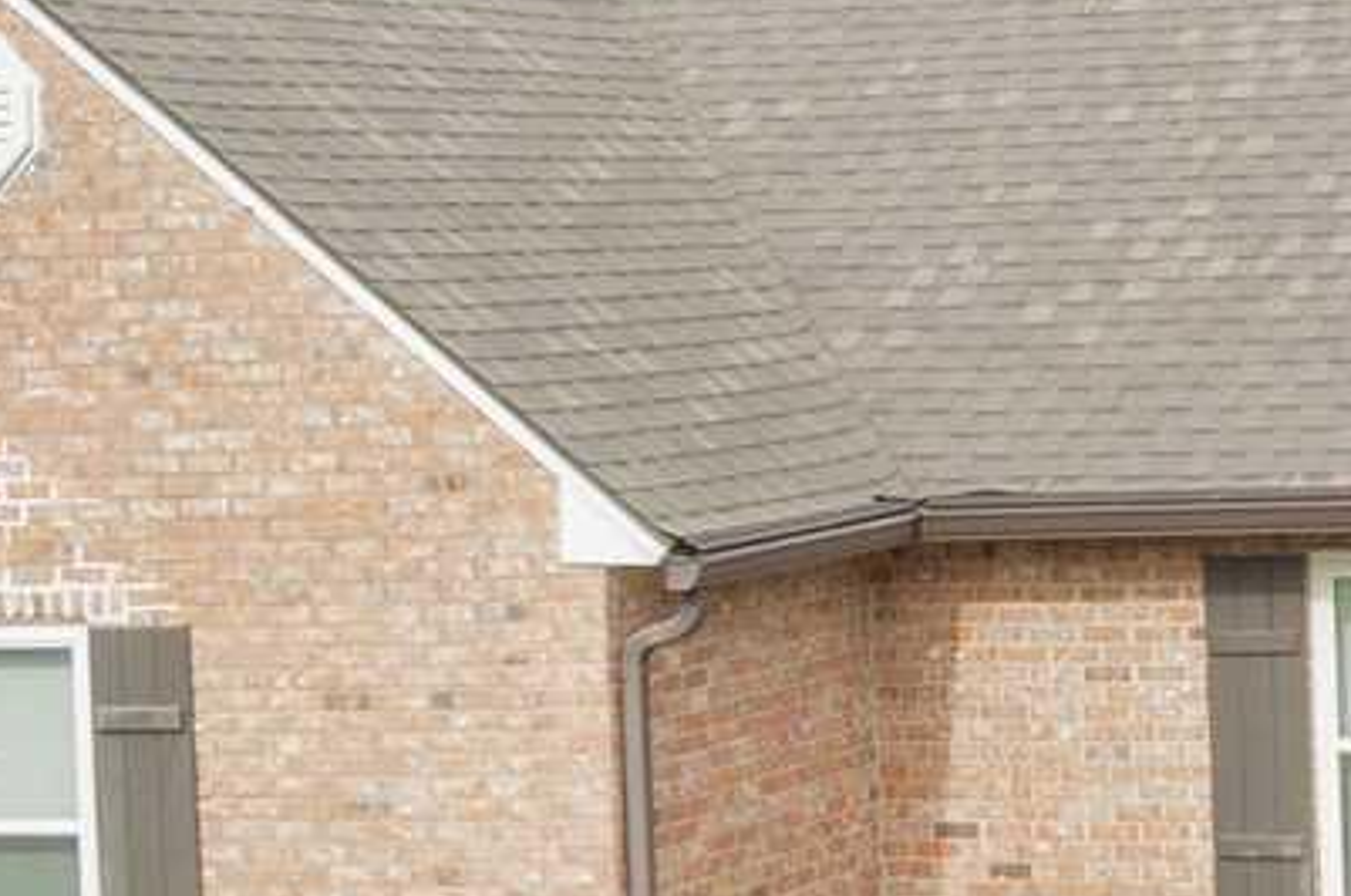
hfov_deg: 14.5
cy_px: 328
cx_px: 1543
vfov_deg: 9.9
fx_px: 5170
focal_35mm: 138
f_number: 10
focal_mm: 18
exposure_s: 1/500
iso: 400
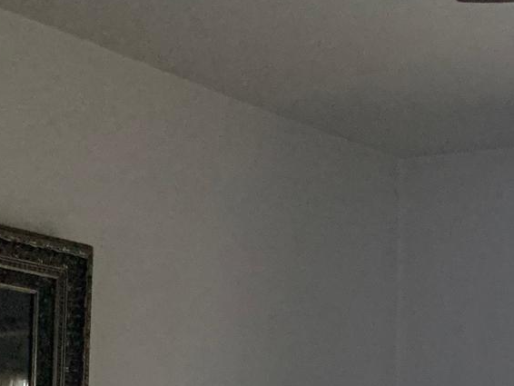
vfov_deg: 14.5
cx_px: 786
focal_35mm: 94
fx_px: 1396
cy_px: 599
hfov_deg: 18.4
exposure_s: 1/60
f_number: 1.8
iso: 160
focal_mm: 4.25
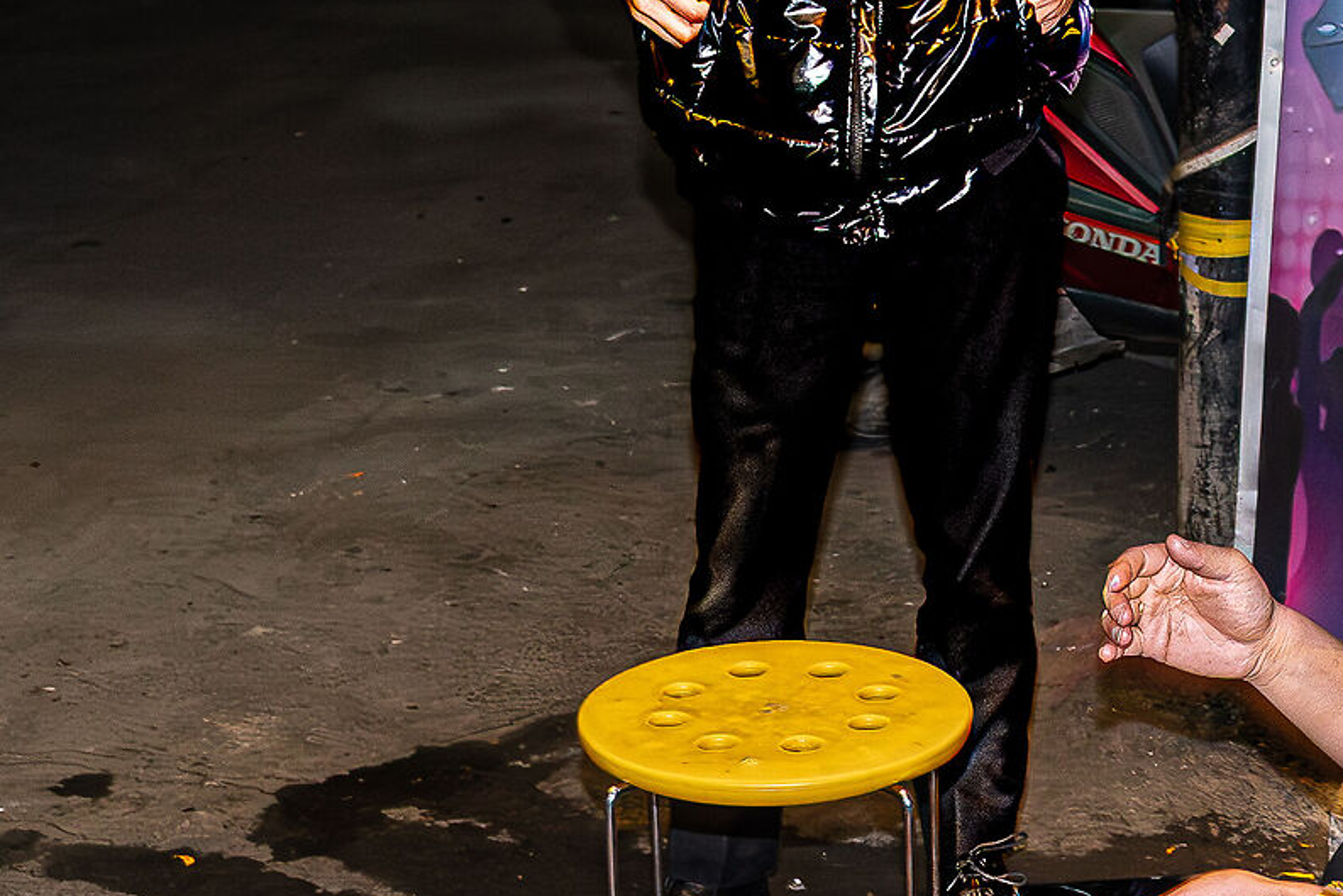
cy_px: 1215
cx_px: 732
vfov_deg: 12.1
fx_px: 4067
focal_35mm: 109
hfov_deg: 18.7
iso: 2000
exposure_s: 1/20
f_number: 5.6
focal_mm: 24
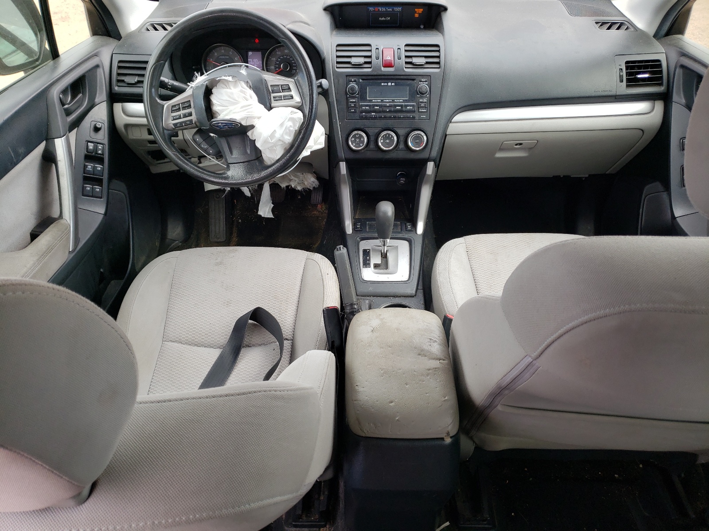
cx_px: 354
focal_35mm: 26
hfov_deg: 67.3
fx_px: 533
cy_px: 266
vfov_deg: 53.1
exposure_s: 1/222
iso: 50
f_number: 1.5
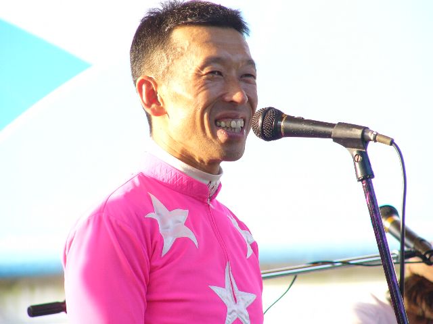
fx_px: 5404
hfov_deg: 4.6
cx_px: 216
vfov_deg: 3.4
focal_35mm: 432
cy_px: 162
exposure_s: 1/50
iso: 50
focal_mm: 72
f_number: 4
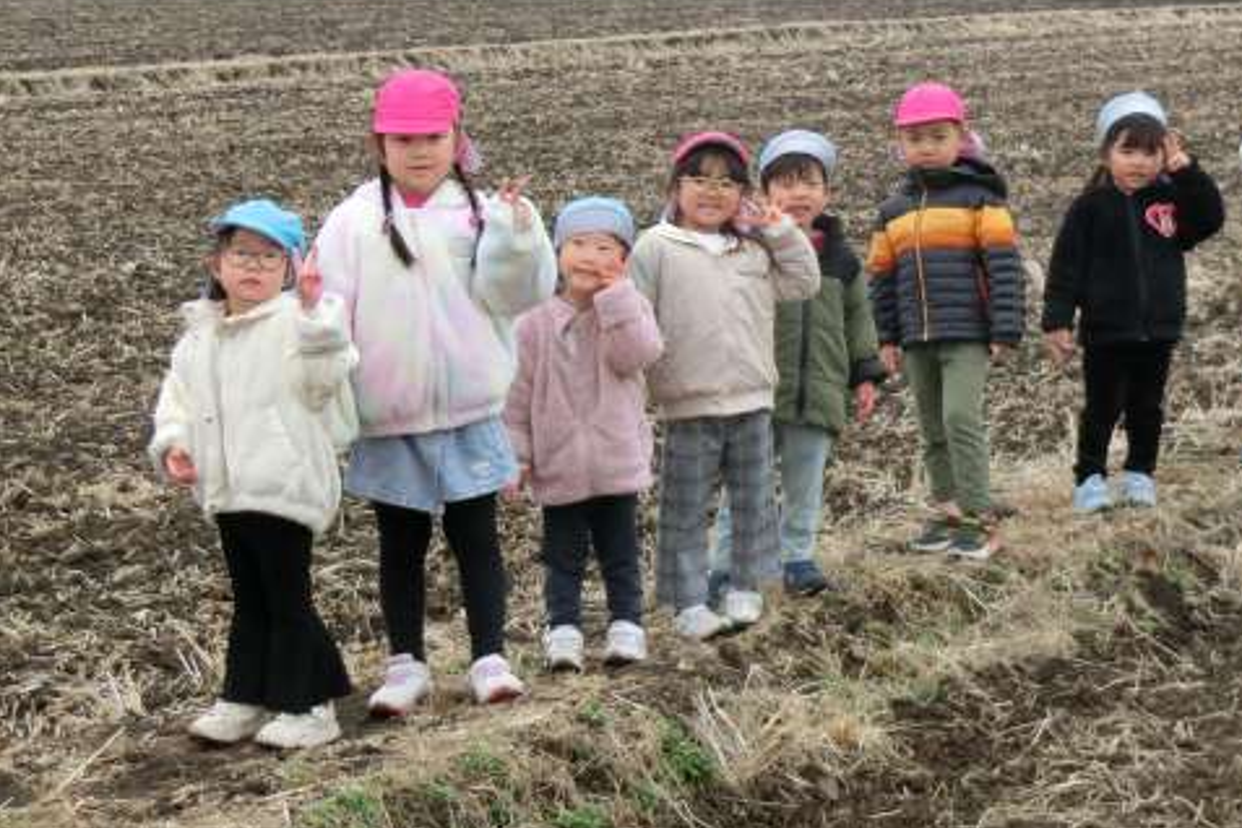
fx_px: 3415
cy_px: 225
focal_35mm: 99
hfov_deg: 20.6
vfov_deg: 13.8
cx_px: 793
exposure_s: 1/125
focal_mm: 12.4
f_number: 5.2
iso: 100
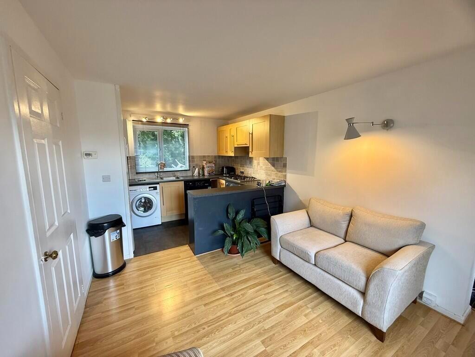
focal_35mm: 14
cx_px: 238
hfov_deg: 102.1
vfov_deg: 85.7
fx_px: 192
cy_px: 178
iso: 200
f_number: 2.2
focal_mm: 2.22
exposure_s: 1/50
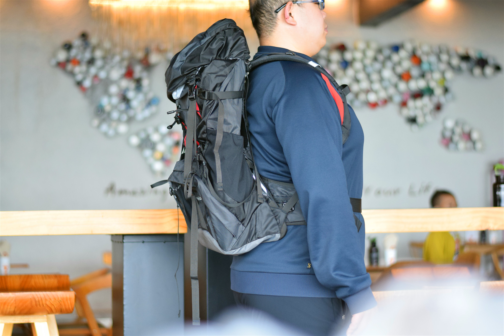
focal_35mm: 75
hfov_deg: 27.0
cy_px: 168
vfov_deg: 18.2
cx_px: 252
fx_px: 1050
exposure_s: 1/640
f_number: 1.8
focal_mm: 50
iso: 1000
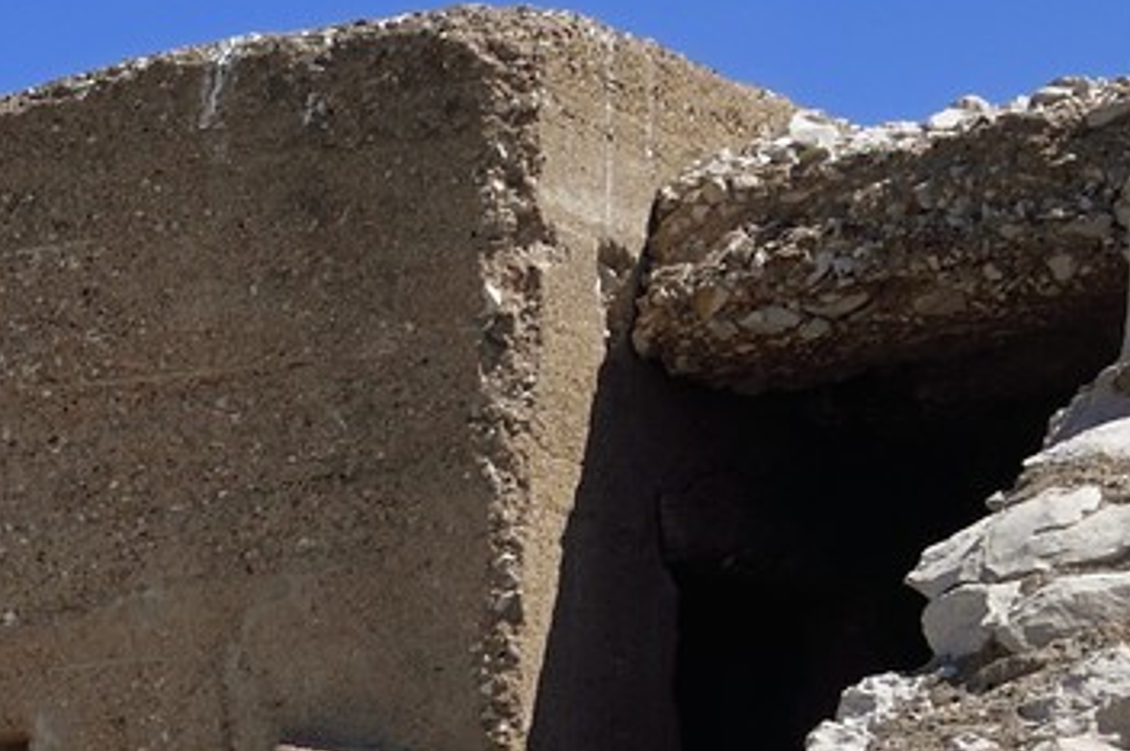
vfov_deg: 6.4
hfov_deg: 9.1
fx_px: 6554
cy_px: 1409
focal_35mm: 209
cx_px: -1316
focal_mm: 46
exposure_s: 1/250
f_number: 16
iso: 200
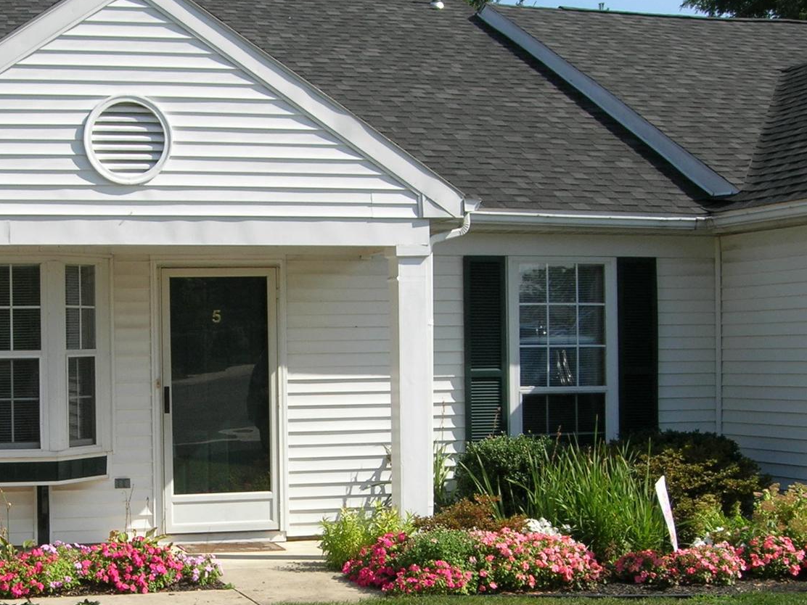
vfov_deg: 20.9
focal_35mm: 70
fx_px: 1632
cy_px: 408
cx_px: 195
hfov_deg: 27.4
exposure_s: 1/532
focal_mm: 7.8
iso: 64
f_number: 4.8
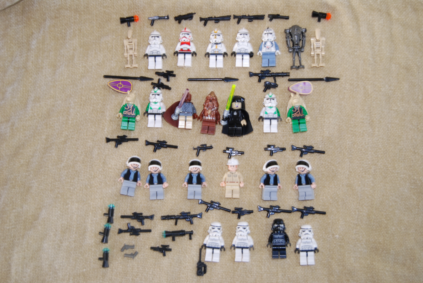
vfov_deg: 25.8
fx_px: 618
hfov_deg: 37.8
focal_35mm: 52
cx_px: 212
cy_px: 142
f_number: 4.8
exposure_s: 1/6
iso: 200
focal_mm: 35
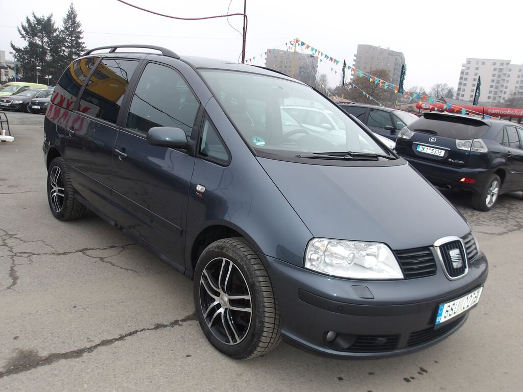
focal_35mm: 27
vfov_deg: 51.4
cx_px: 262
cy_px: 196
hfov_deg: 65.3
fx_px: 408
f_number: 3
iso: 100
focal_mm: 4.9
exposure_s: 1/161
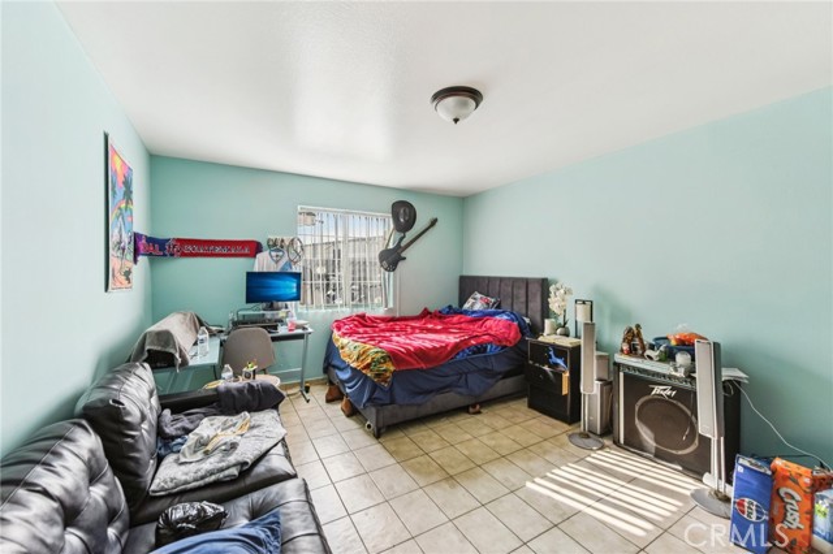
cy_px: 277
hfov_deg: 104.3
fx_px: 324
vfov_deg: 81.1
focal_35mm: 14
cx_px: 416
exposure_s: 1/640
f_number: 8
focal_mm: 14
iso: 400
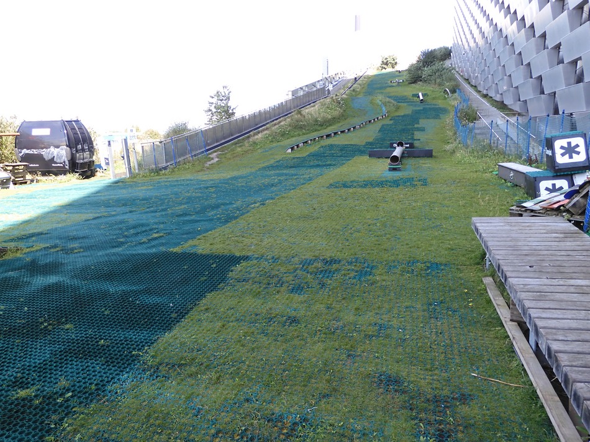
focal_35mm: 24
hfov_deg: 71.6
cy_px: 221
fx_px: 409
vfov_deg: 56.8
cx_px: 295
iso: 100
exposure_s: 1/160
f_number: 3.4
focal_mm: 4.3
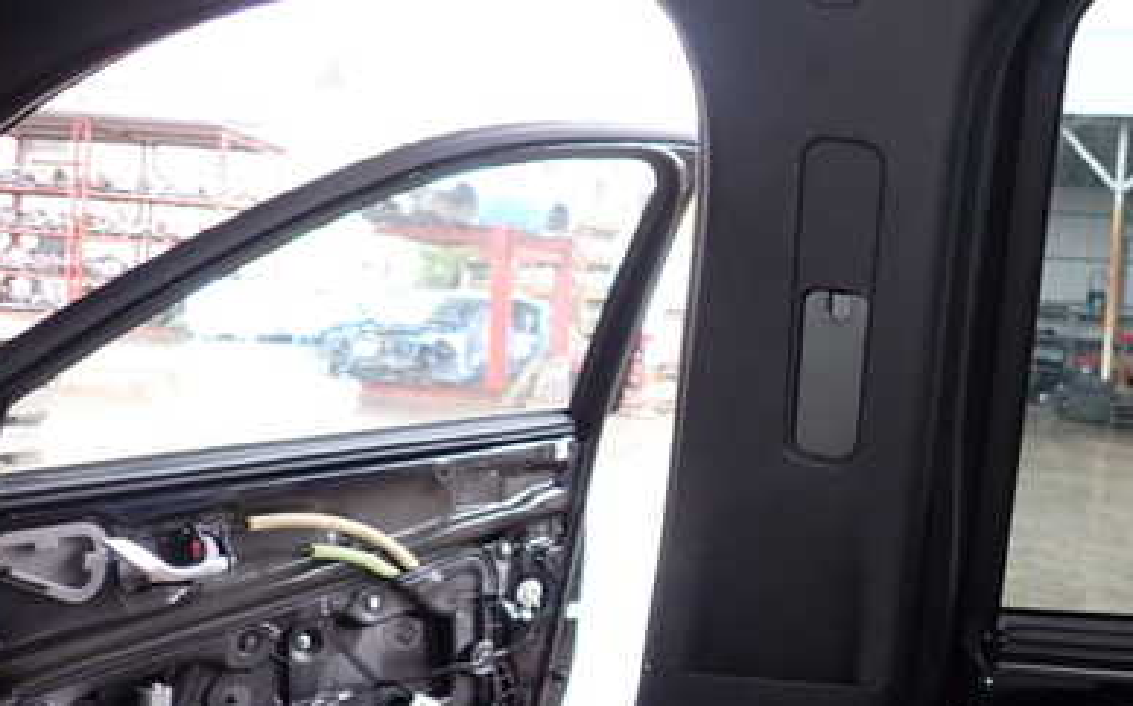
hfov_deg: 46.6
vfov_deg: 31.2
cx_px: 841
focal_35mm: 41
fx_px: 1265
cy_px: 376
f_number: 2
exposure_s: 1/60
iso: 160
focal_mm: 4.5
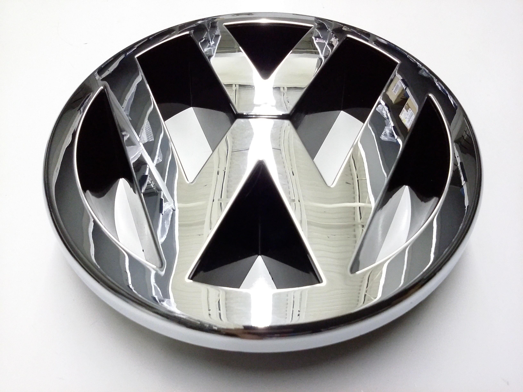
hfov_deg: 56.8
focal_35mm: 32
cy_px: 196
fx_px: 483
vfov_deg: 44.2
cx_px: 262
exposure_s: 1/30
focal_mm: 3.4
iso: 400
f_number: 2.4
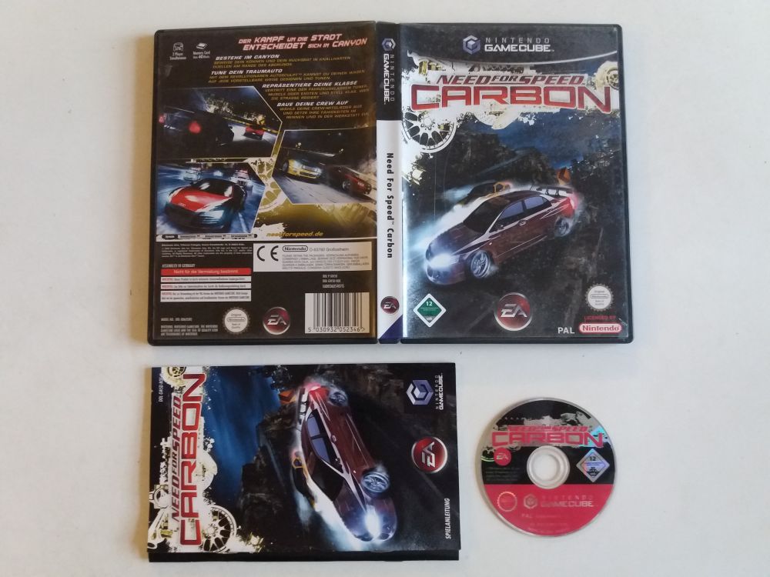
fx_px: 623
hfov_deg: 63.4
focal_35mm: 28
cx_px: 385
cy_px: 288
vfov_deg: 49.7
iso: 320
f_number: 1.9
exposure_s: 1/17
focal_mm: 3.7
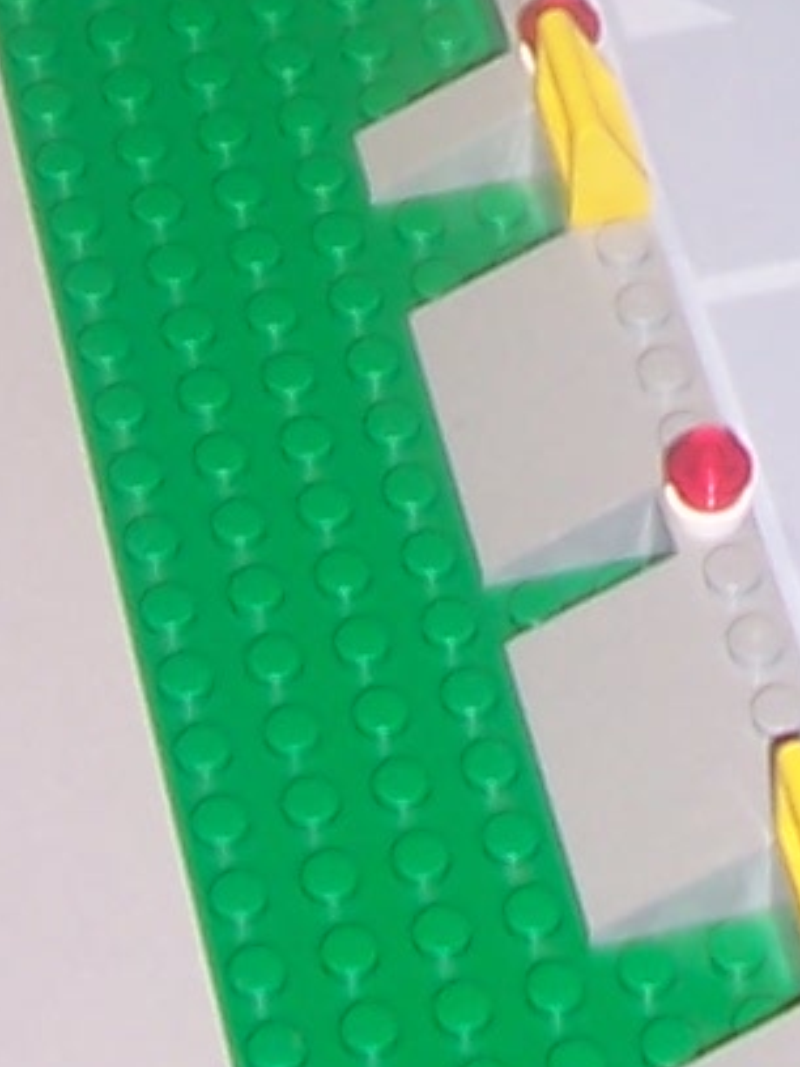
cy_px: -1407
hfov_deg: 7.6
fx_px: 5916
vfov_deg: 9.3
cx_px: 1067
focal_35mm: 192
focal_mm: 5.6
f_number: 2.7
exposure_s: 1/60
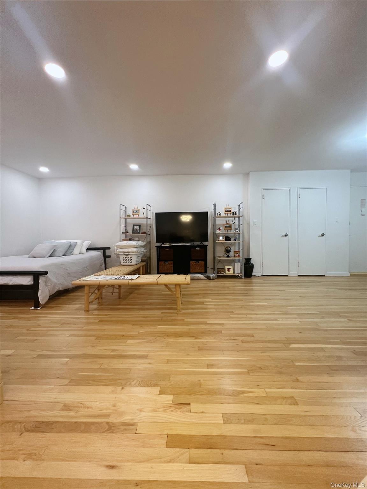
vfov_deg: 106.2
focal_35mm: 13
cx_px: 184
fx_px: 184
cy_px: 244
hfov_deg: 89.9
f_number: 1.8
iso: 160
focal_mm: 1.57
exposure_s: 1/60
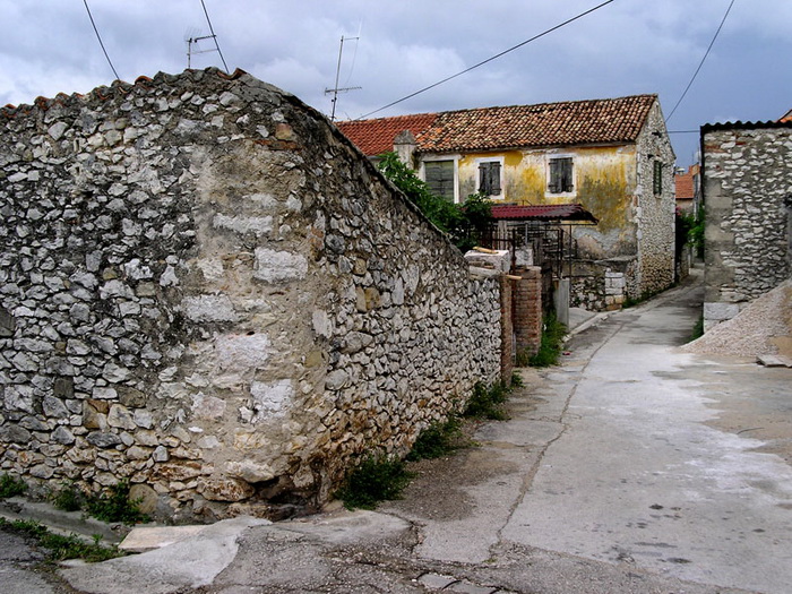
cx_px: 396
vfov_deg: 37.7
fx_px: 869
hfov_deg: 49.0
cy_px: 297
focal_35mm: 38
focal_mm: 7.8
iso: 100
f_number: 5.6
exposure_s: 1/125
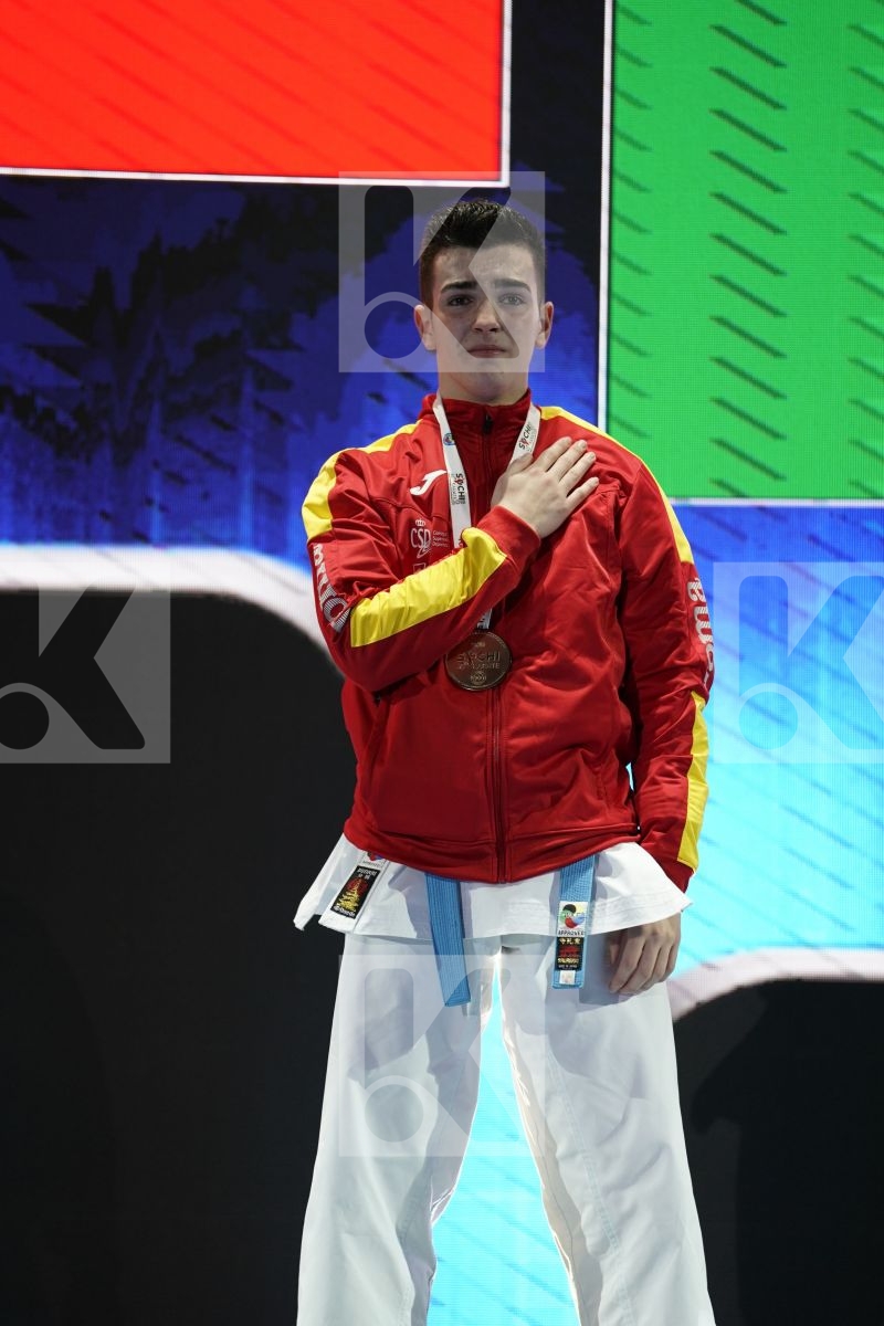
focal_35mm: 200
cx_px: 442
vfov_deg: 10.3
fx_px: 7366
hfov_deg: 6.9
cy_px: 663
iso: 1000
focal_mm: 200
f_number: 2.8
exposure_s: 1/500
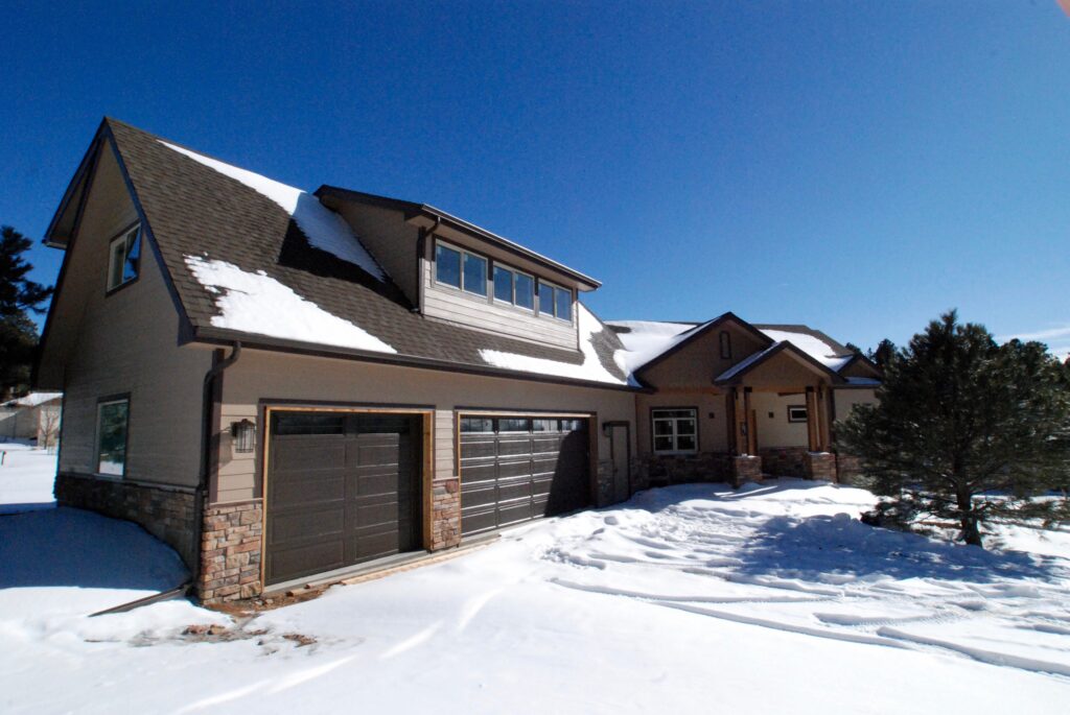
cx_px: 535
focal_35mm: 16
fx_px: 491
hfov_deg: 94.9
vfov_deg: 72.2
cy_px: 358
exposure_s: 1/1250
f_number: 18
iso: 2000
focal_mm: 11
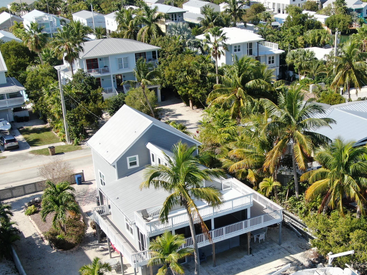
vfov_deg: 27.8
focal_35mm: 52
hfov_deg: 36.5
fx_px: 551
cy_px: 188
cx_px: 237
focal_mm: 6.35
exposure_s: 1/640
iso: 100
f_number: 3.4
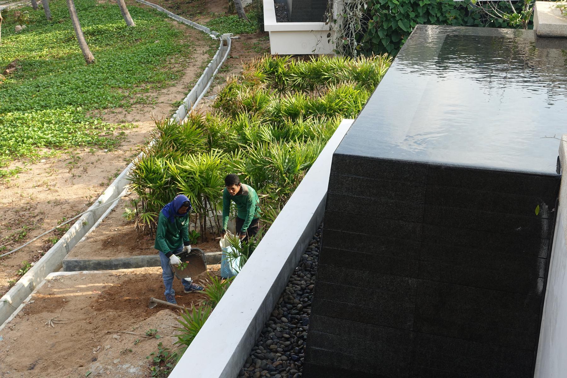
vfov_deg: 29.9
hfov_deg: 43.6
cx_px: 284
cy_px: 189
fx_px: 709
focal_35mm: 45
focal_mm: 16.39
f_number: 5.6
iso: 125
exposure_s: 1/125
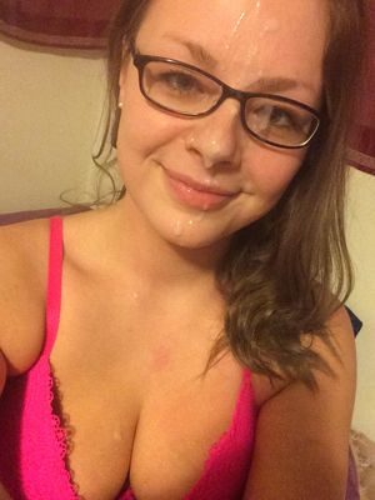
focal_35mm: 31
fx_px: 448
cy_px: 250
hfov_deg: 45.4
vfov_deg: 58.4
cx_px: 188
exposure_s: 1/15
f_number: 2.4
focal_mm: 2.15
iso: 640
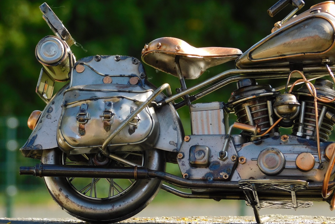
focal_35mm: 307
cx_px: 168
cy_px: 102
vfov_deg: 4.5
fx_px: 2857
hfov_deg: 6.7
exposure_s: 1/160
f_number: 5.7
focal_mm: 52.2
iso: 125
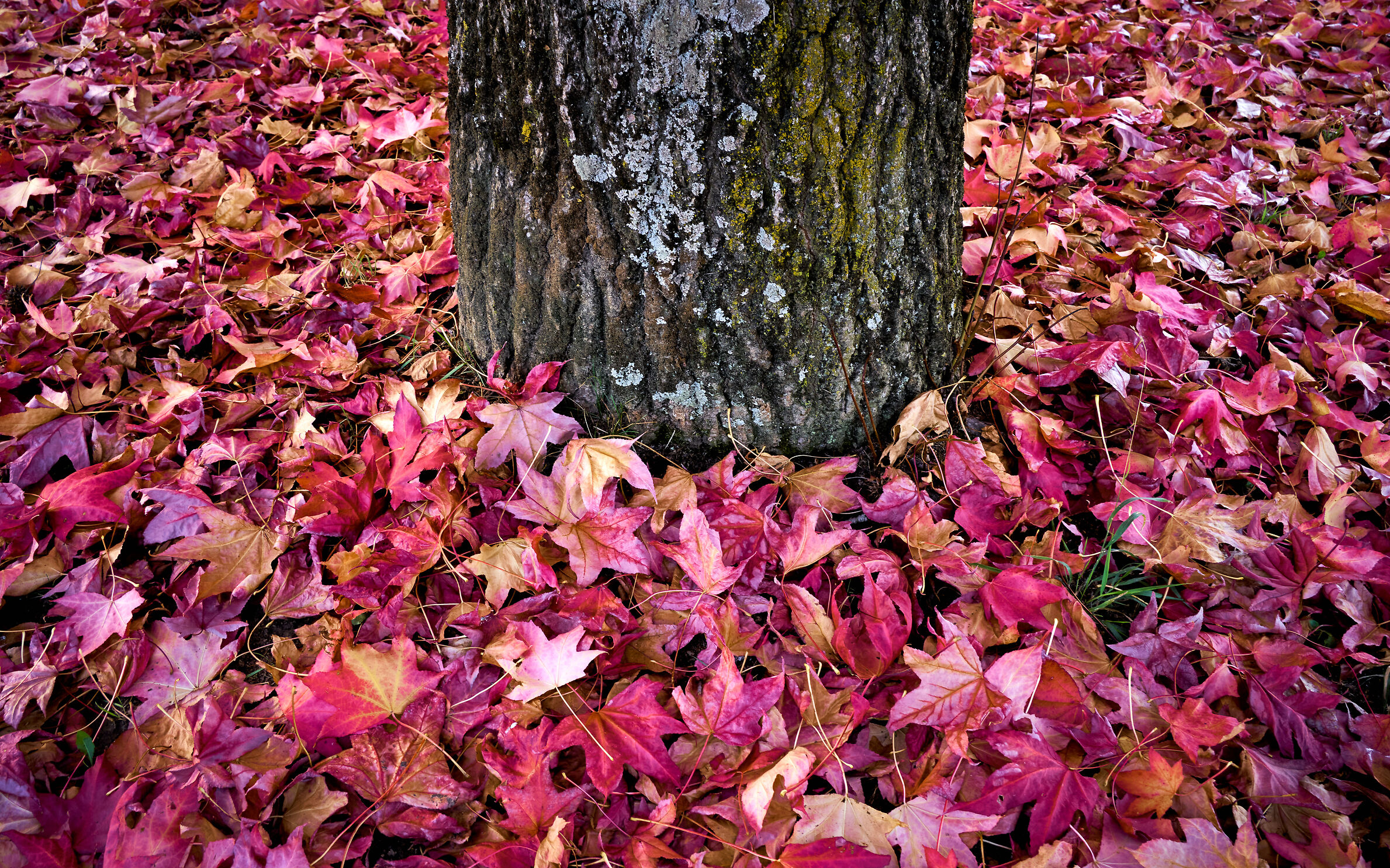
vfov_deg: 35.3
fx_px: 1364
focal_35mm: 36
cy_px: 414
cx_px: 692
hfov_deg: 54.0
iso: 400
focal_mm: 35
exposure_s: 1/20
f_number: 11
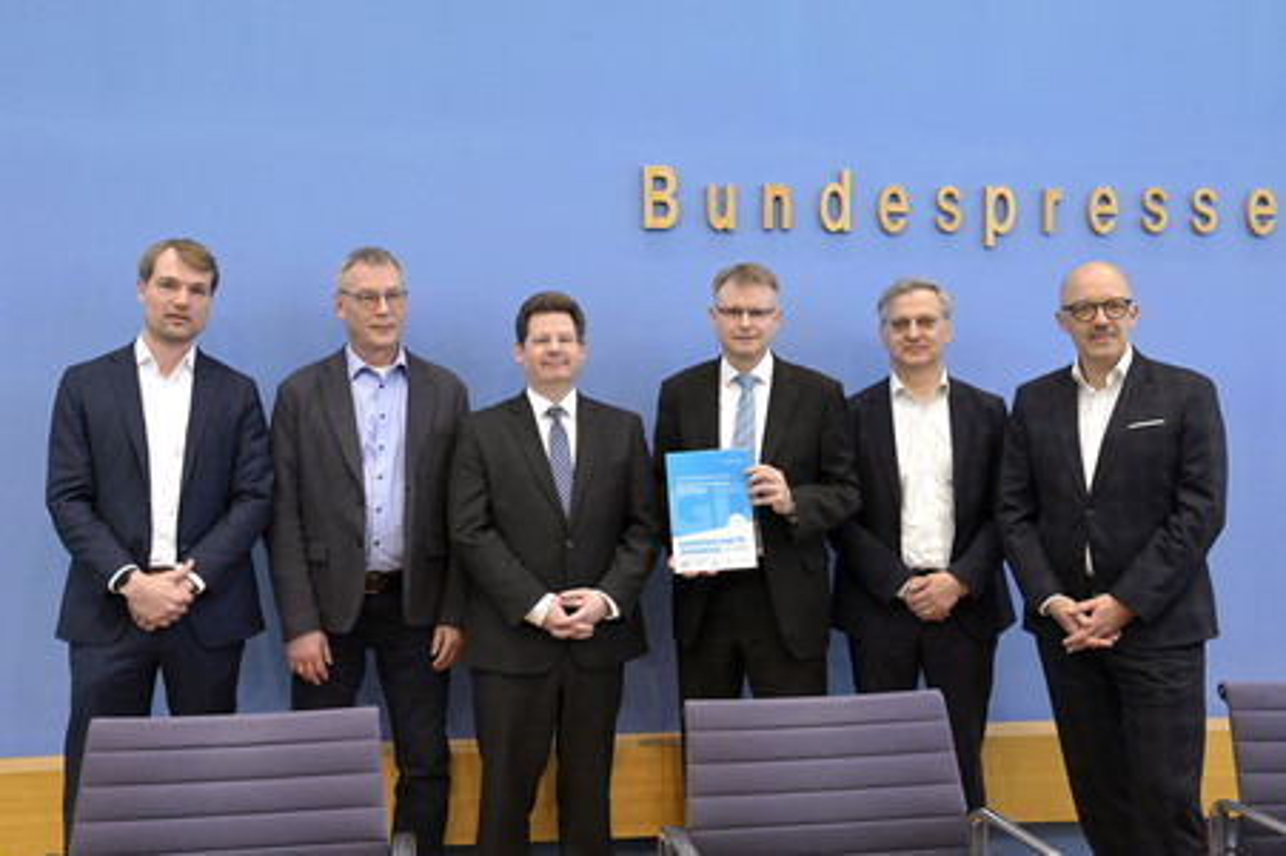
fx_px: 1214
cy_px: 428
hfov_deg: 55.8
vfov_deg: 38.8
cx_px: 643
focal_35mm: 34
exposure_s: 1/320
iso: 4000
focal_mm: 34
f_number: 6.3
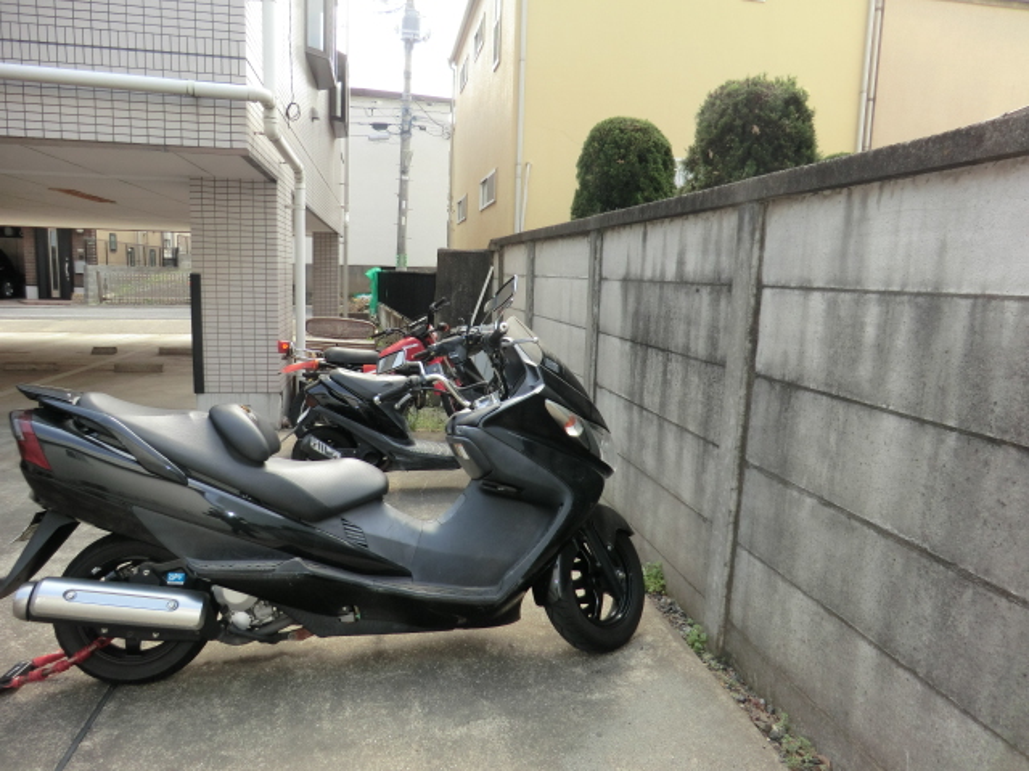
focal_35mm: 24
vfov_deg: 56.8
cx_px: 514
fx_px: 713
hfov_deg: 71.6
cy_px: 386
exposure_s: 1/200
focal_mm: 4.3
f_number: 3.2
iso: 80
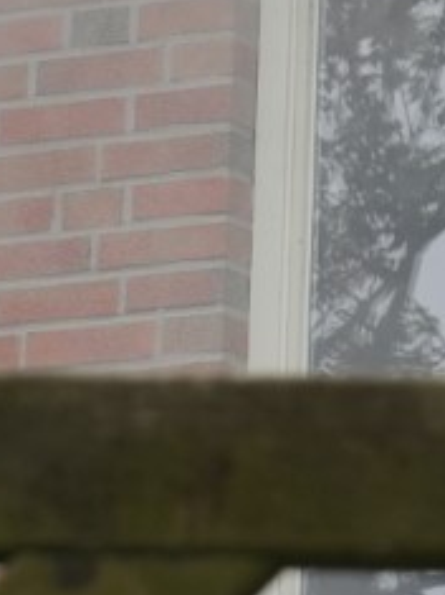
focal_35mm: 577
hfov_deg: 2.6
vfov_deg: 3.4
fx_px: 9899
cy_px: -367
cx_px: 599
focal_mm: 58
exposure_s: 1/200
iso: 500
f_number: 6.3
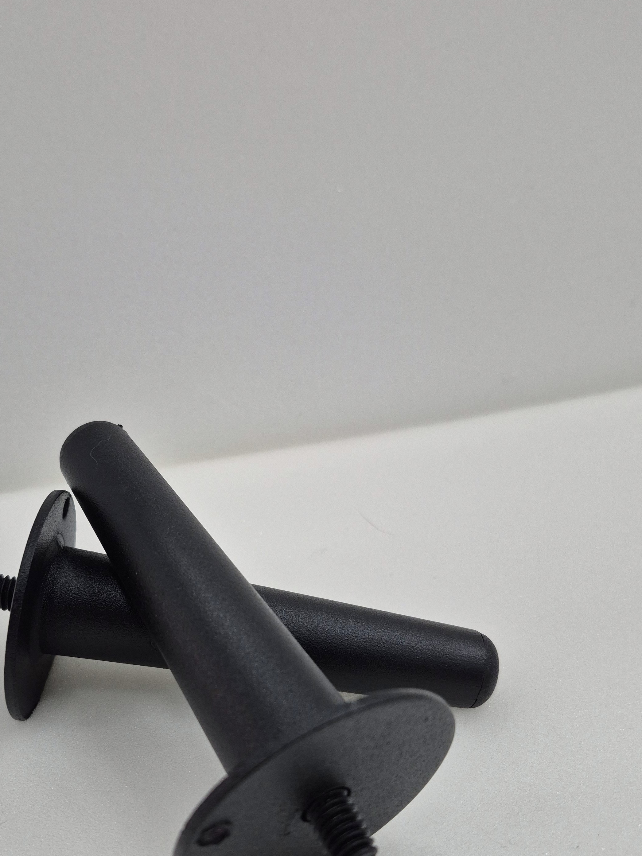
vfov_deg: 54.6
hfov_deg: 42.4
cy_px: 542
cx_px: 216
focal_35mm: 33
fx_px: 816
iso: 200
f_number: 1.8
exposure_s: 1/180
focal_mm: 5.4
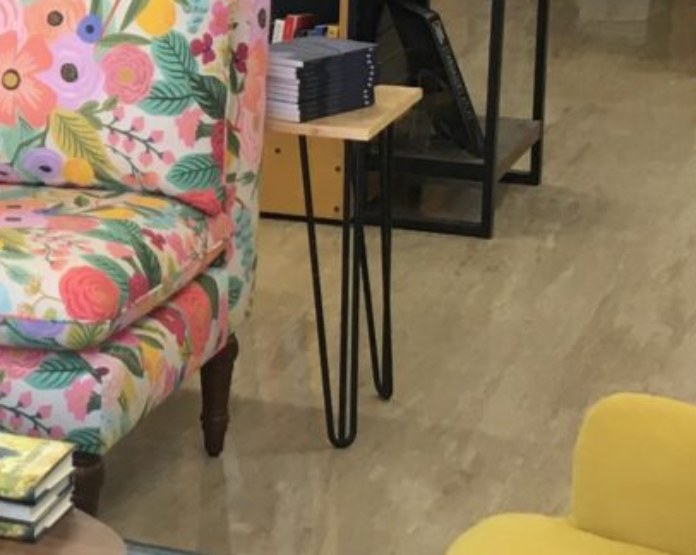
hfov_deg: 13.4
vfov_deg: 11.4
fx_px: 2758
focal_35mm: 134
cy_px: 34
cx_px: -408
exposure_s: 1/40
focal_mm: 4.15
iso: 32
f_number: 2.2
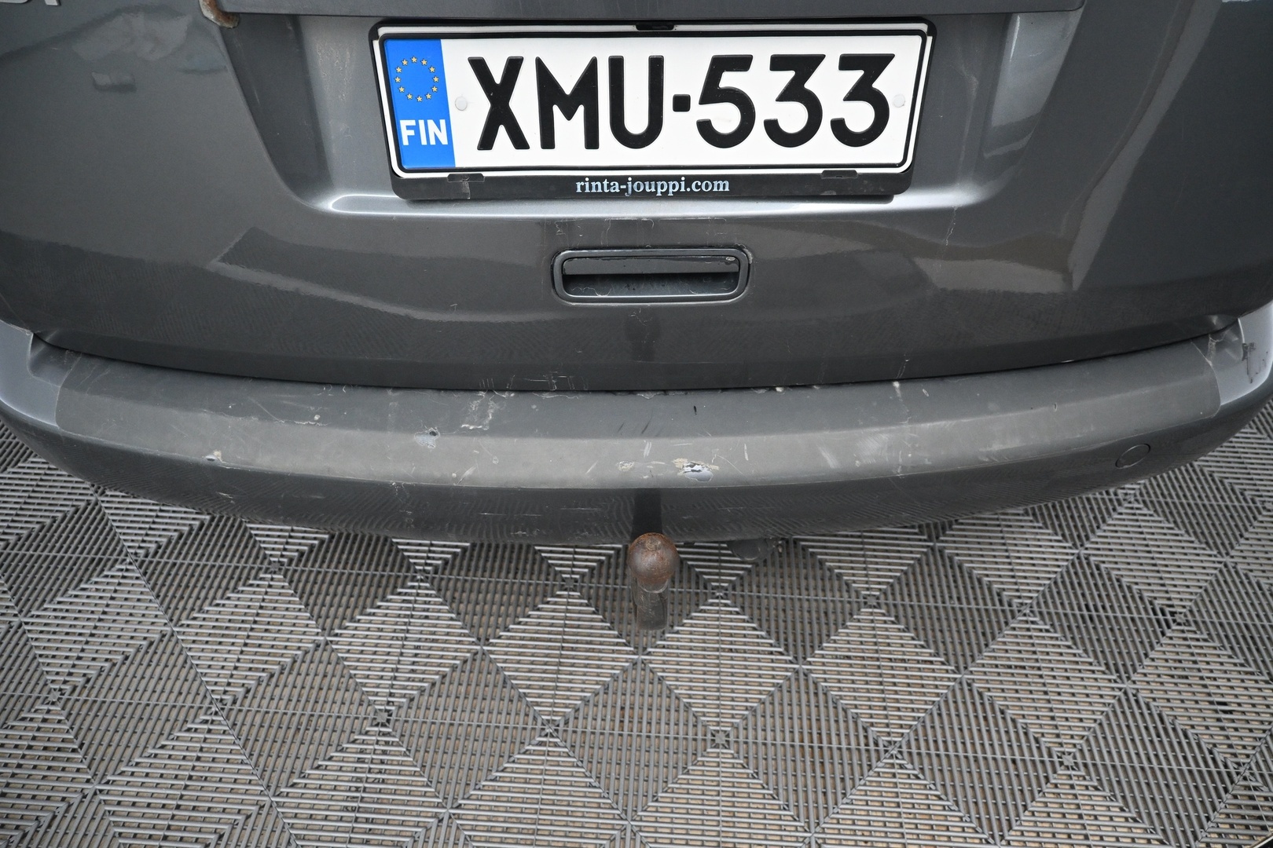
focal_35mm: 24
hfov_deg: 73.7
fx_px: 849
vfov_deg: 53.1
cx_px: 636
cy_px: 424
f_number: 3.5
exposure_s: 1/125
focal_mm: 16
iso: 2000
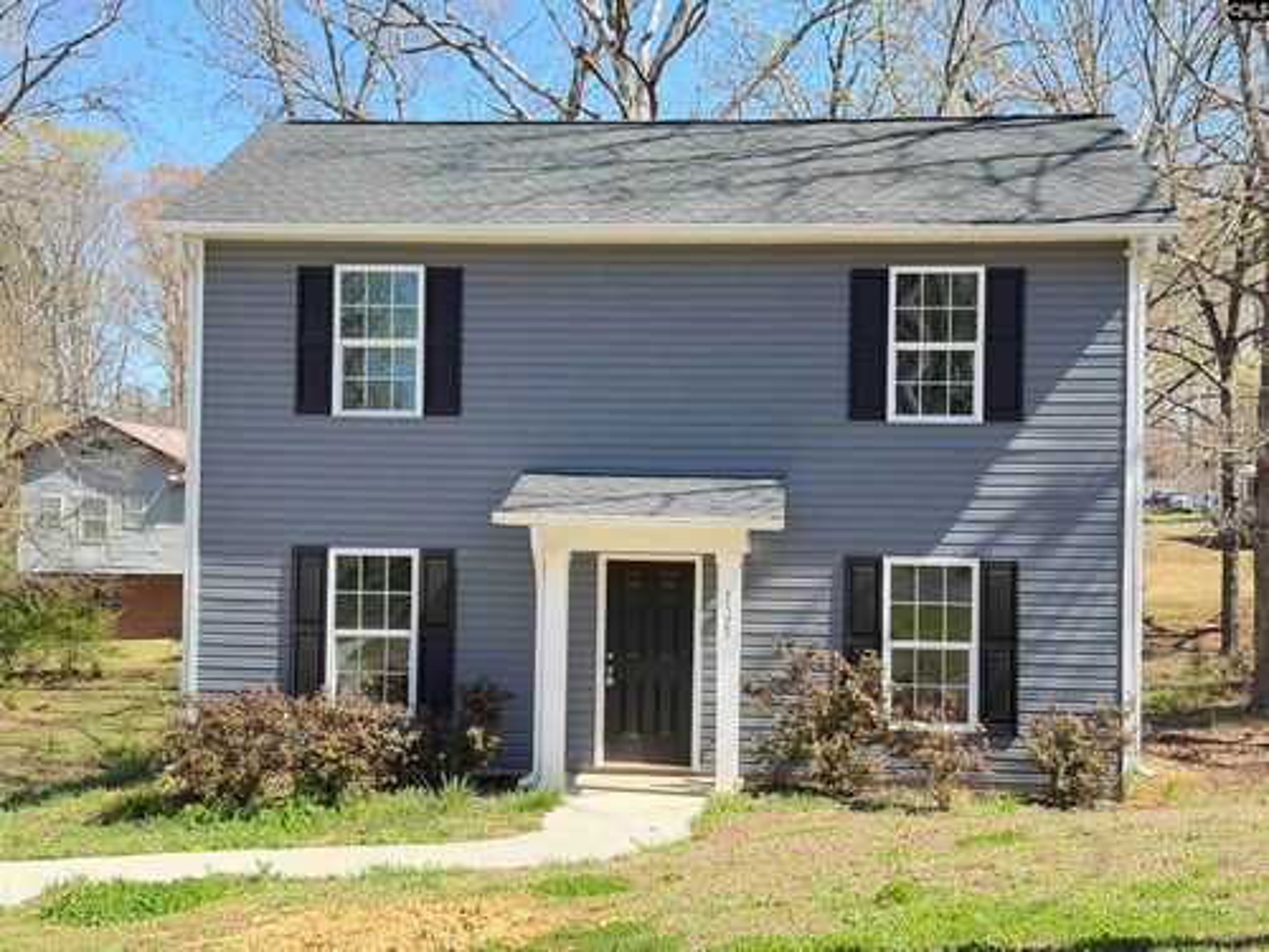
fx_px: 1760
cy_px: 476
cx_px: 634
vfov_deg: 30.3
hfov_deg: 39.7
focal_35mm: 48
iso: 100
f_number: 1.78
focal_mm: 6.76
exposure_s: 1/1041
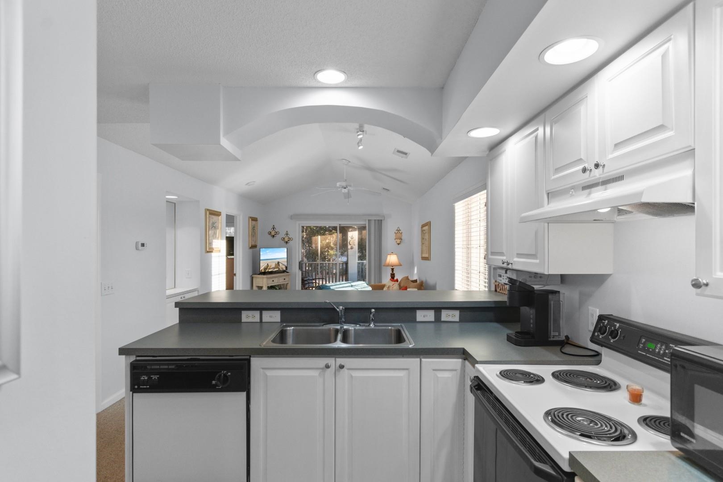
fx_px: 361
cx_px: 362
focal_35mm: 18
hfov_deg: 90.0
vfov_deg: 67.4
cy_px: 241
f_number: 4.8
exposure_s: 1/2
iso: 100
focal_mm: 12
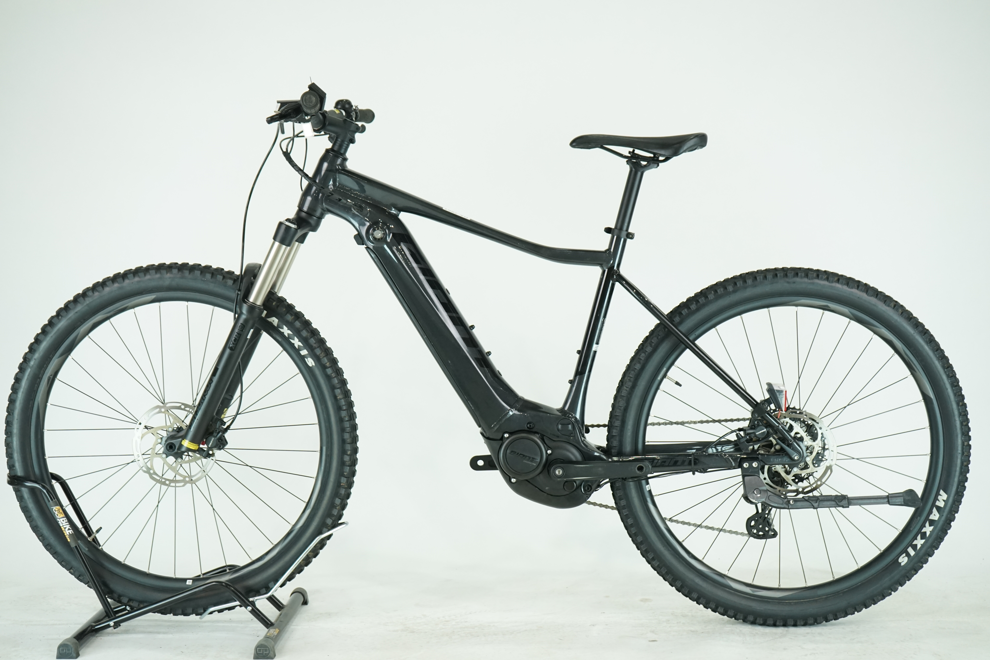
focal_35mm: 52
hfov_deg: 38.2
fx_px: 1430
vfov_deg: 26.0
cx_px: 495
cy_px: 330
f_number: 5.6
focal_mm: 52
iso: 1600
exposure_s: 1/200
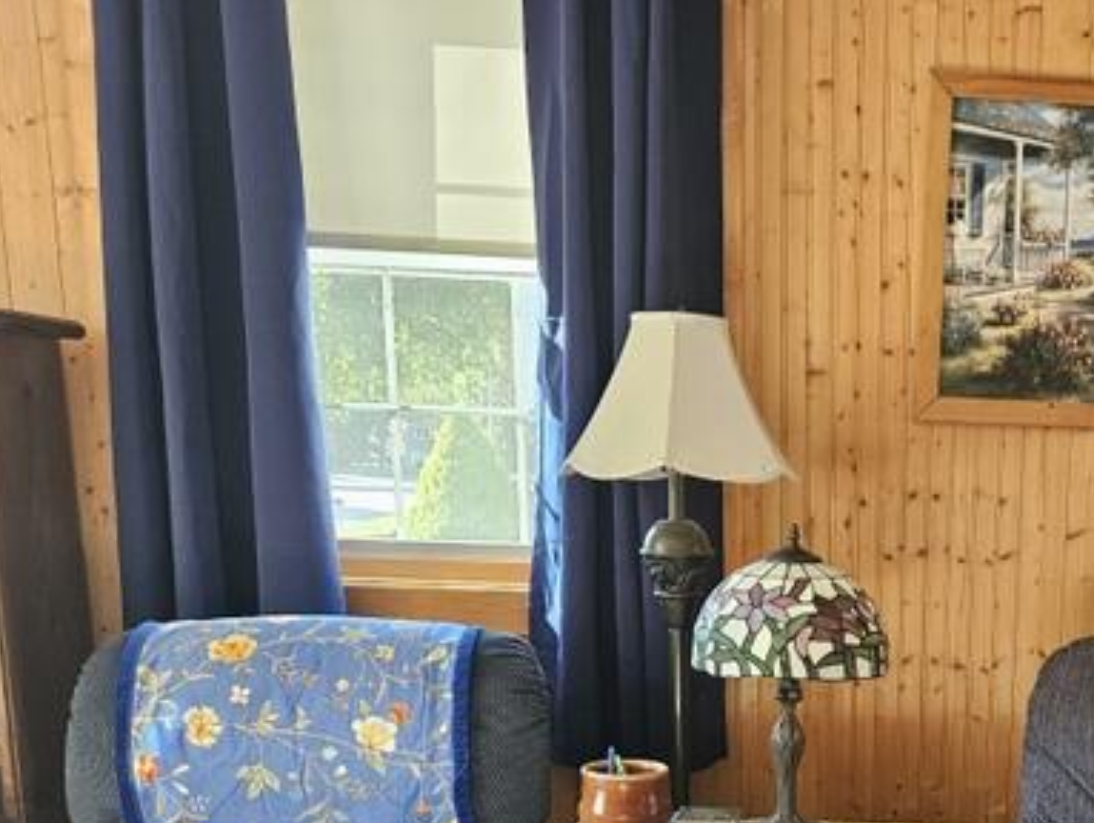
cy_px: 849
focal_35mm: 48
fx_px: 1518
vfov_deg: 28.2
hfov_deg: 38.0
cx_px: 897
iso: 320
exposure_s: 1/120
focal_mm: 5.4
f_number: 1.8
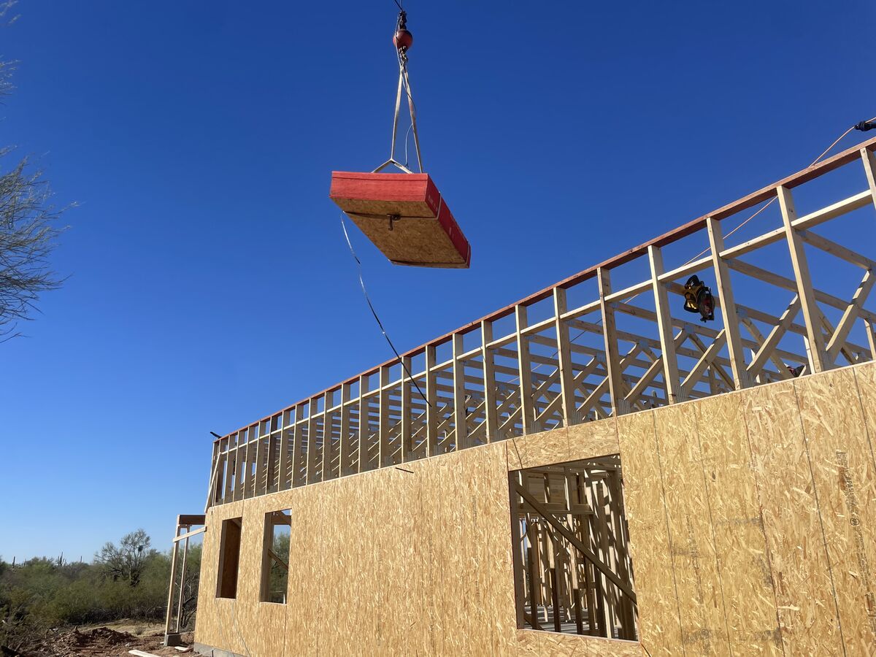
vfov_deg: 53.1
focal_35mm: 26
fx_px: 658
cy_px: 328
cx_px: 438
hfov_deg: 67.3
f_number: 1.6
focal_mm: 4.2
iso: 32
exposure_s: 1/4464
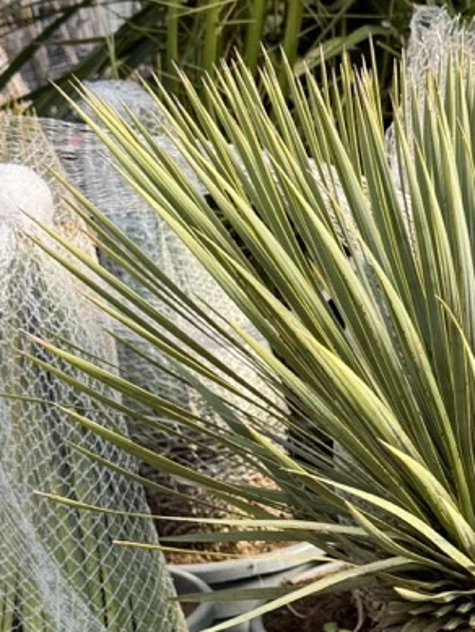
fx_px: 1445
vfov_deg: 24.6
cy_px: 416
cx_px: 499
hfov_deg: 18.1
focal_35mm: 79
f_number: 1.78
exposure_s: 1/756
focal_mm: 6.76
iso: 80
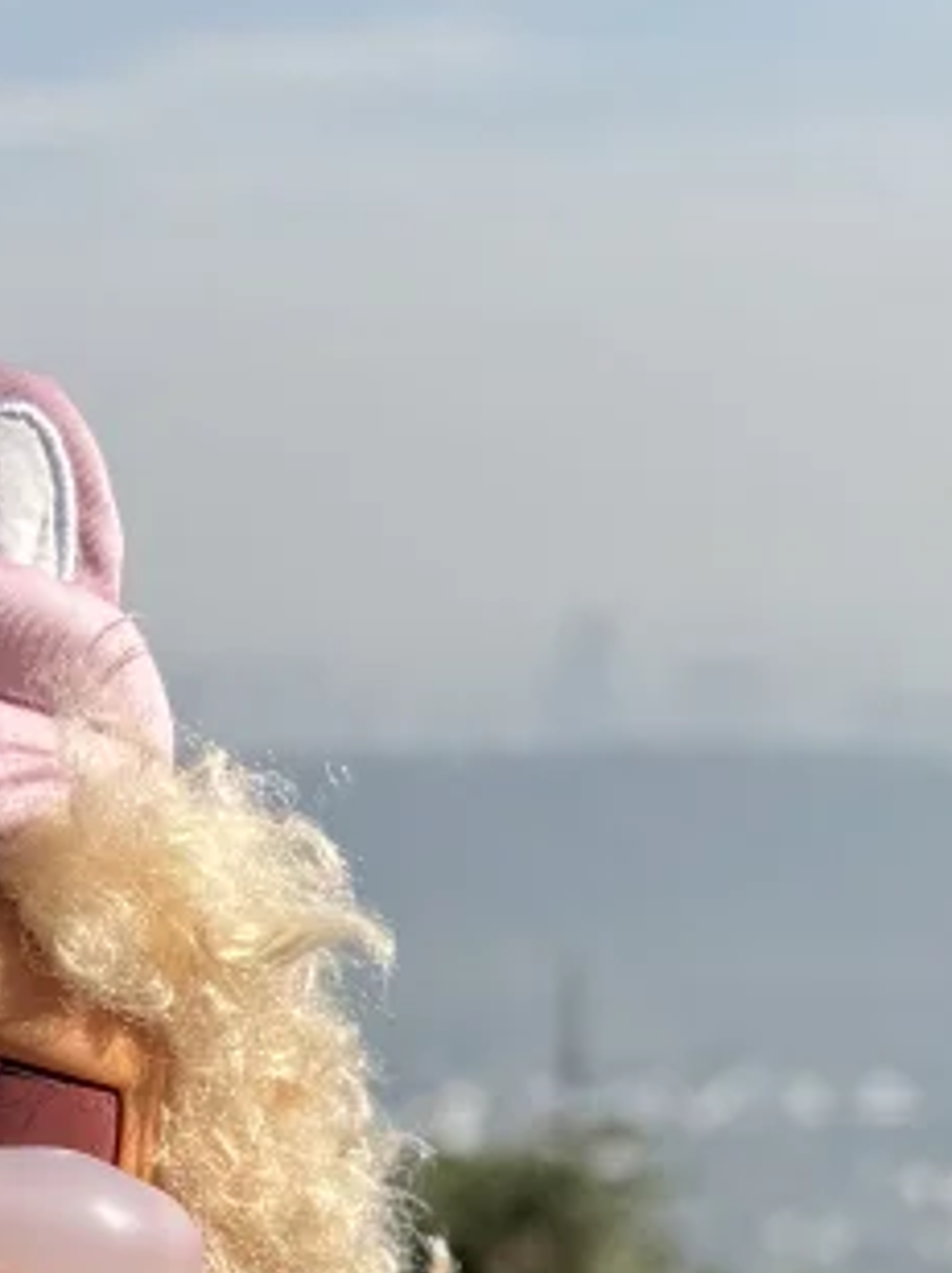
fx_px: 4115
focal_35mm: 112
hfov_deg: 12.9
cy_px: 1030
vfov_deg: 17.4
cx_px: -128
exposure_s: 1/5348
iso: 80
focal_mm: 6.76
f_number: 1.78
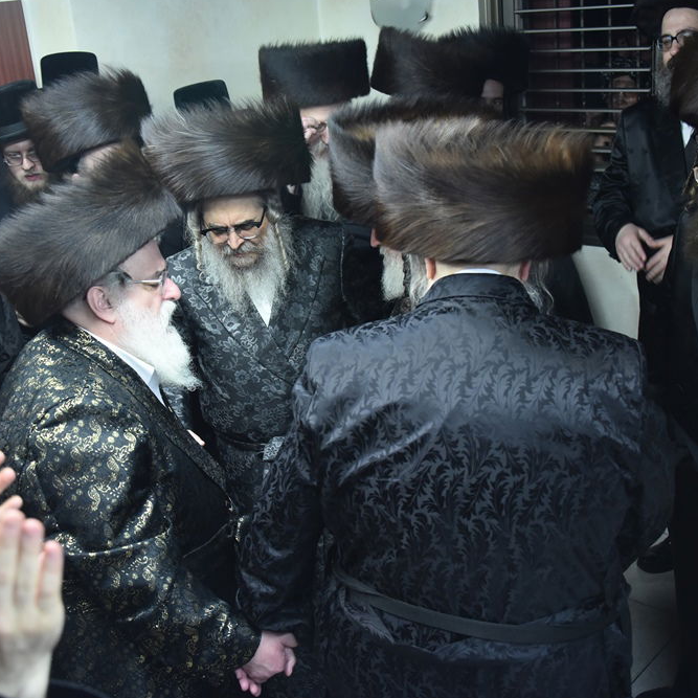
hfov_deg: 36.1
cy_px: 343
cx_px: 336
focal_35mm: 47
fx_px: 1072
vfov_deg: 36.1
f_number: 4.5
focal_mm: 36
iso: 2500
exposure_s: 1/125
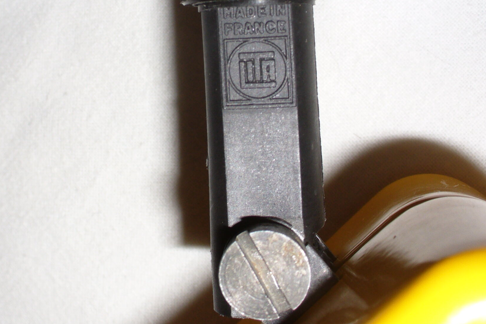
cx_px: 155
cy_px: 77
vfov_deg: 22.4
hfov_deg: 33.1
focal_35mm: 60
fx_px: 810
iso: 80
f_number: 2.8
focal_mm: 6.1
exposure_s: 1/30
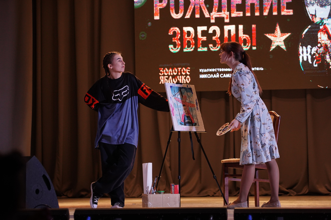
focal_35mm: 104
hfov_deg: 19.6
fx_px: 956
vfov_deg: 13.2
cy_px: 110
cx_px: 166
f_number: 4
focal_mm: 104
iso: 3200
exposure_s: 1/640
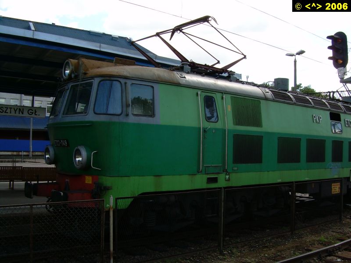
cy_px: 132
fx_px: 385
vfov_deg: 37.7
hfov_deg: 49.0
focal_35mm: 38
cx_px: 176
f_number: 4.6
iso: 50
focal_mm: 6.3
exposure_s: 1/210
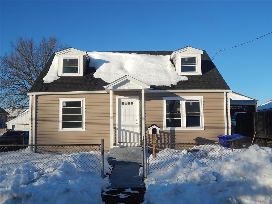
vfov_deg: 40.7
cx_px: 136
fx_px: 275
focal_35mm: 35
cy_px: 102
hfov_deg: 52.6
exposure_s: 1/1500
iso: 125
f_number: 3.3
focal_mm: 6.1
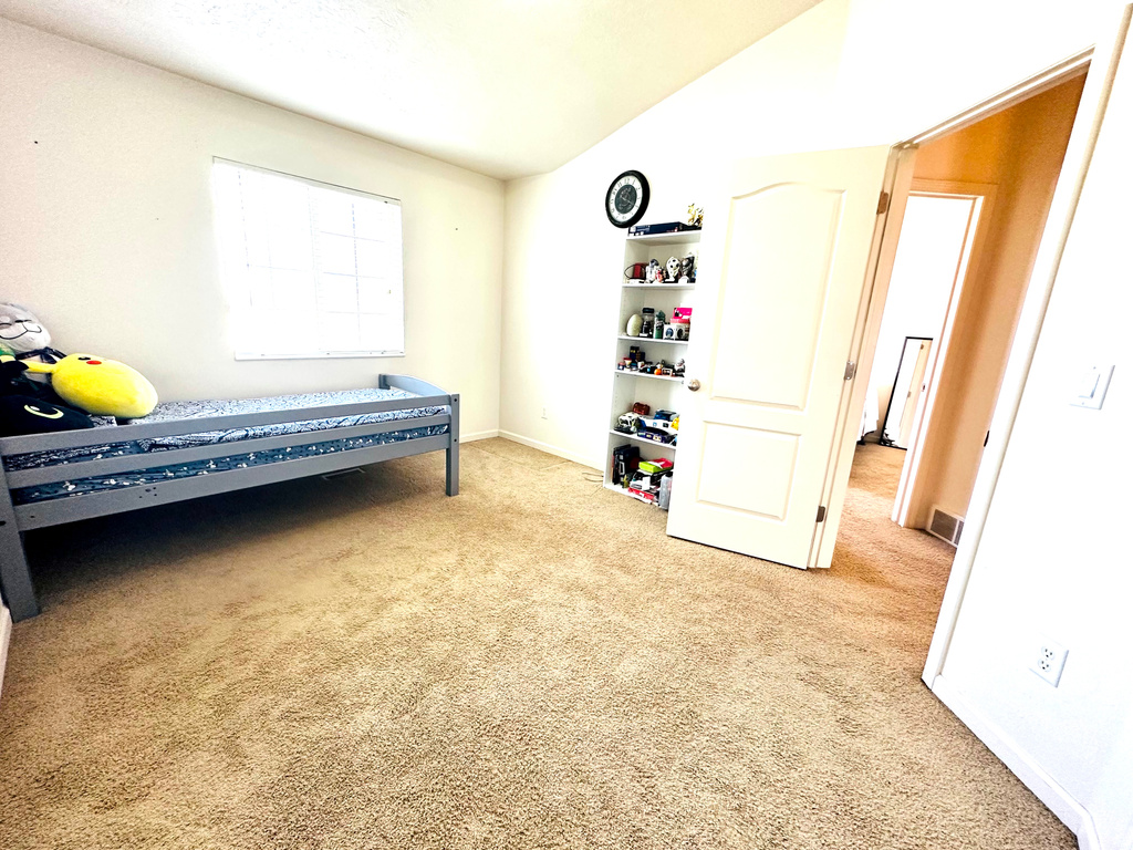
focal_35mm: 14
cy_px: 425
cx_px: 566
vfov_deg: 85.7
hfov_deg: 102.1
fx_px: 458
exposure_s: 1/120
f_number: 2.2
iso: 320
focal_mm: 2.22
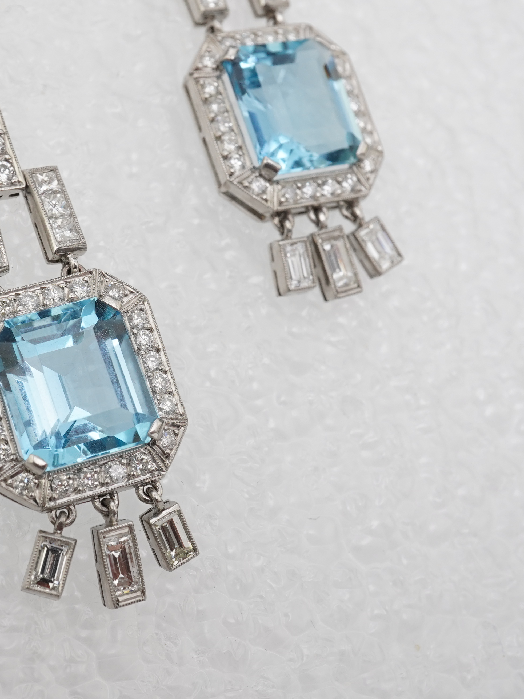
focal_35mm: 65
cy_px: 350
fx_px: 1312
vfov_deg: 29.8
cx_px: 123
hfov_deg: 22.4
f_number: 20
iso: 500
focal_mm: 30
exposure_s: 1/100
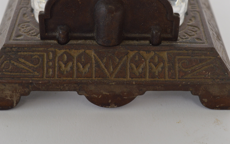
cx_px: 116
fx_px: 530
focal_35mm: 85
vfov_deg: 15.5
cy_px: 70
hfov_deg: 24.5
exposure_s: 1/80
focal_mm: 55
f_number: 9
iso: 800
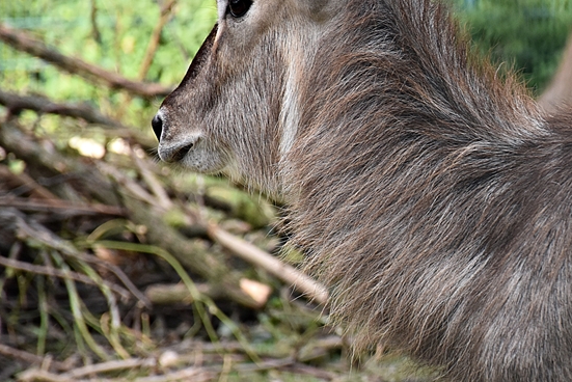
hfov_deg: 5.3
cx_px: 512
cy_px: 180
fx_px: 6200
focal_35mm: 390
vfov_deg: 3.5
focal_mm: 140
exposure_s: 1/640
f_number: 5.6
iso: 800
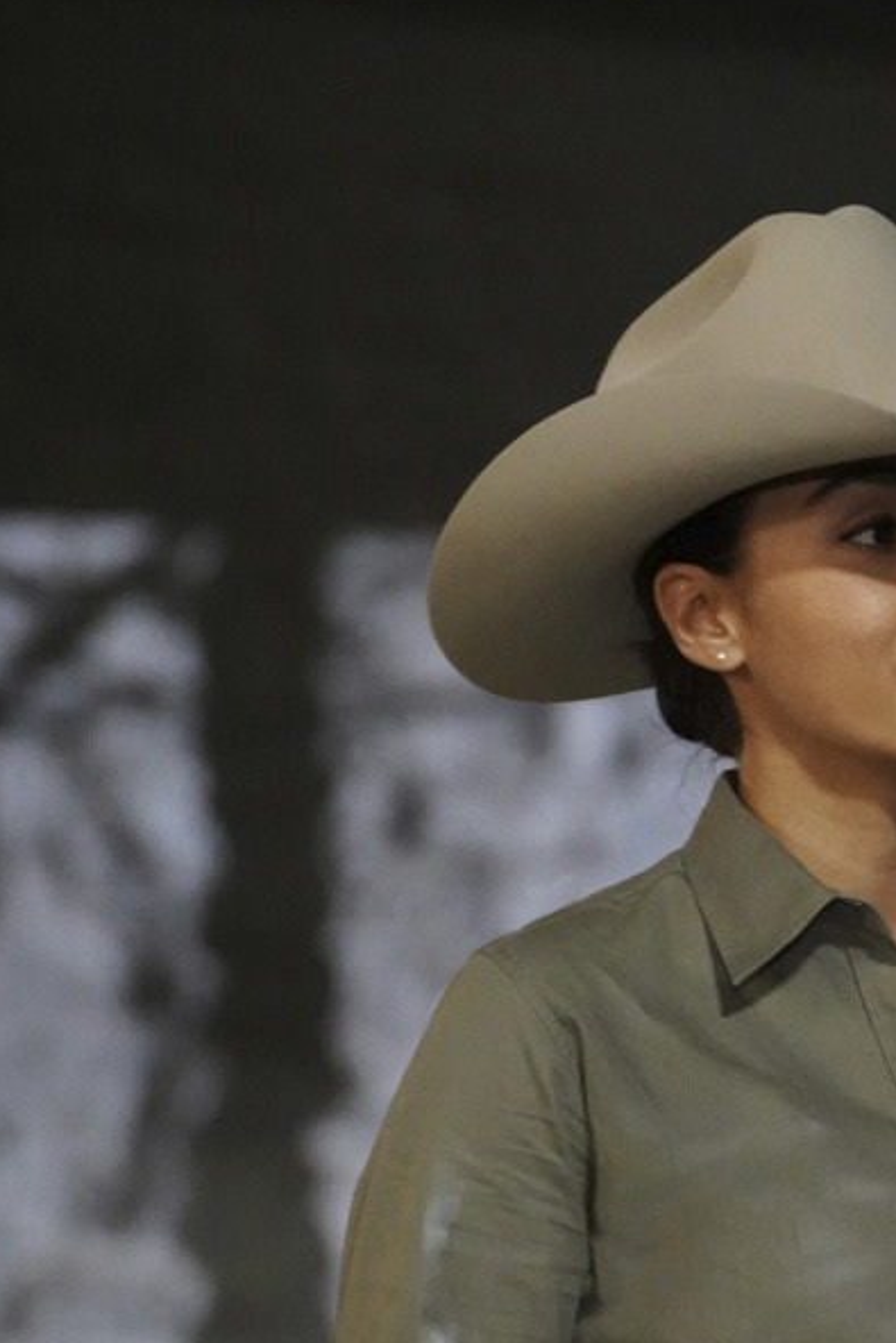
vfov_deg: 8.2
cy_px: 787
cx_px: 876
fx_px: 9364
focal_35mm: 251
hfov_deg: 5.5
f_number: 2.8
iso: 16000
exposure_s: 1/200
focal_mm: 127
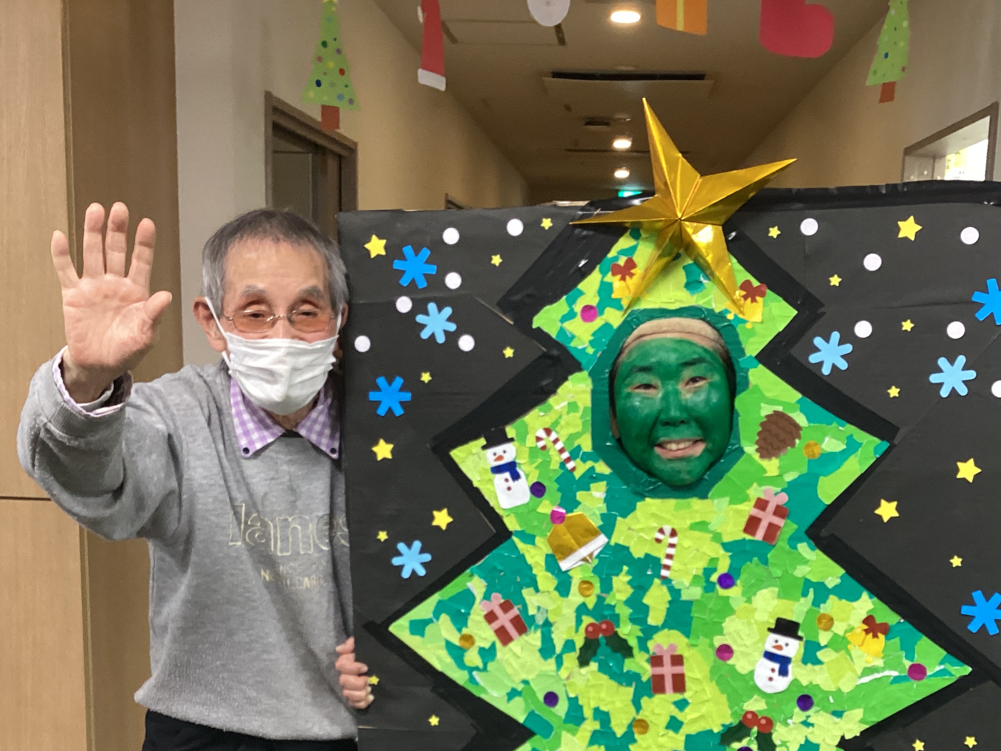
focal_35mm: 43
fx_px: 1244
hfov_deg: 43.8
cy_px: 518
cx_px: 544
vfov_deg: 33.2
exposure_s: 1/60
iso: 160
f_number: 2.4
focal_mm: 3.3
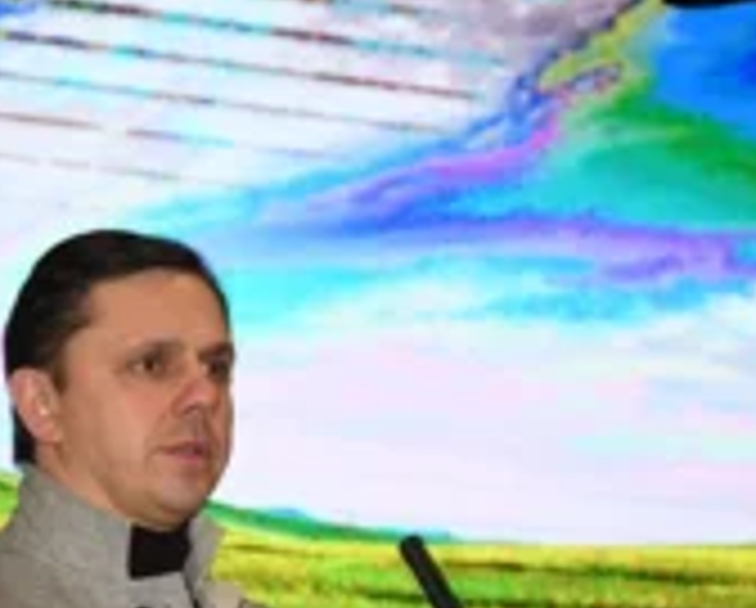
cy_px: 534
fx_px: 6007
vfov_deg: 5.8
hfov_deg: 7.2
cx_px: 234
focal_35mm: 268
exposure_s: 1/320
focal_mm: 80
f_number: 5.6
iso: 2000
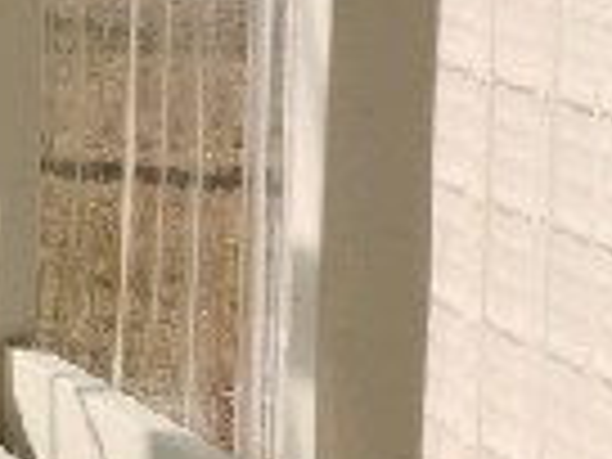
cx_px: -1066
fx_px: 2387
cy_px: -144
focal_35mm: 135
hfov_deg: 11.0
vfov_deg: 10.7
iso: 20
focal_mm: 5.4
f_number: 1.8
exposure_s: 1/2000
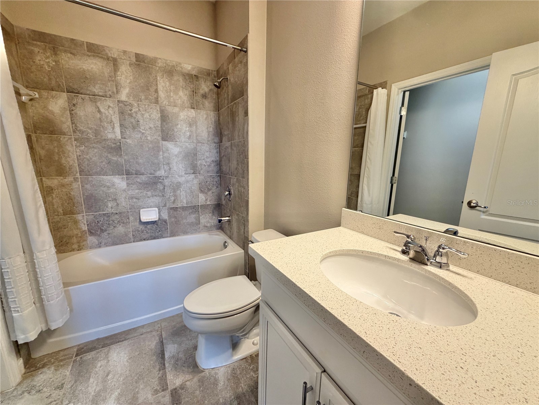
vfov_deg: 85.7
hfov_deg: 102.1
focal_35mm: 14
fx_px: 218
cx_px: 270
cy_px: 202
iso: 320
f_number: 2.2
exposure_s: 1/120
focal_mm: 2.22
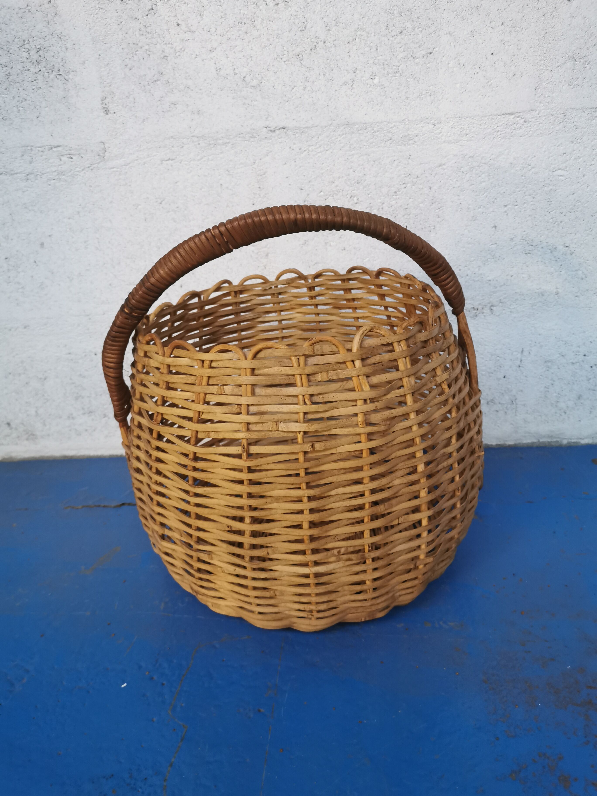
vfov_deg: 65.3
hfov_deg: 51.4
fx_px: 621
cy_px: 398
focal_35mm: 27
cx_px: 298
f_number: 1.8
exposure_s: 1/33.3
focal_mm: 5.58
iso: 400
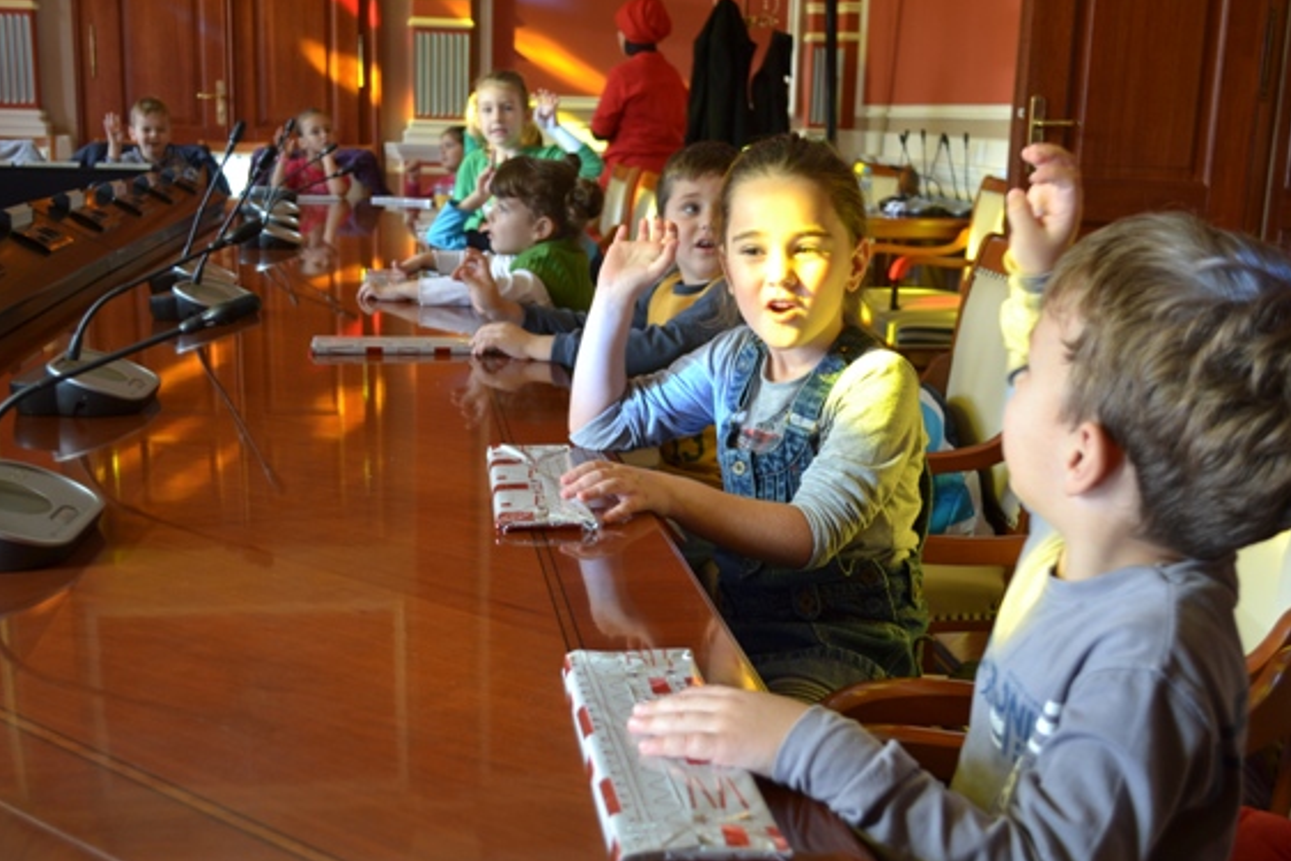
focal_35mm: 41
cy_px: 479
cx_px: 648
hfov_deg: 47.4
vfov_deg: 32.6
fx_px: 1471
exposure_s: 1/30
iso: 200
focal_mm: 24
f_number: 4
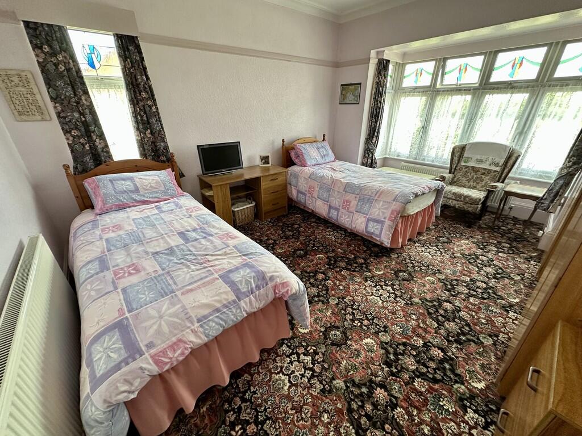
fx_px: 235
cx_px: 291
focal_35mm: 14
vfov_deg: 85.7
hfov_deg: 102.1
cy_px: 218
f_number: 2.2
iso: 160
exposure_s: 1/99
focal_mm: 2.22
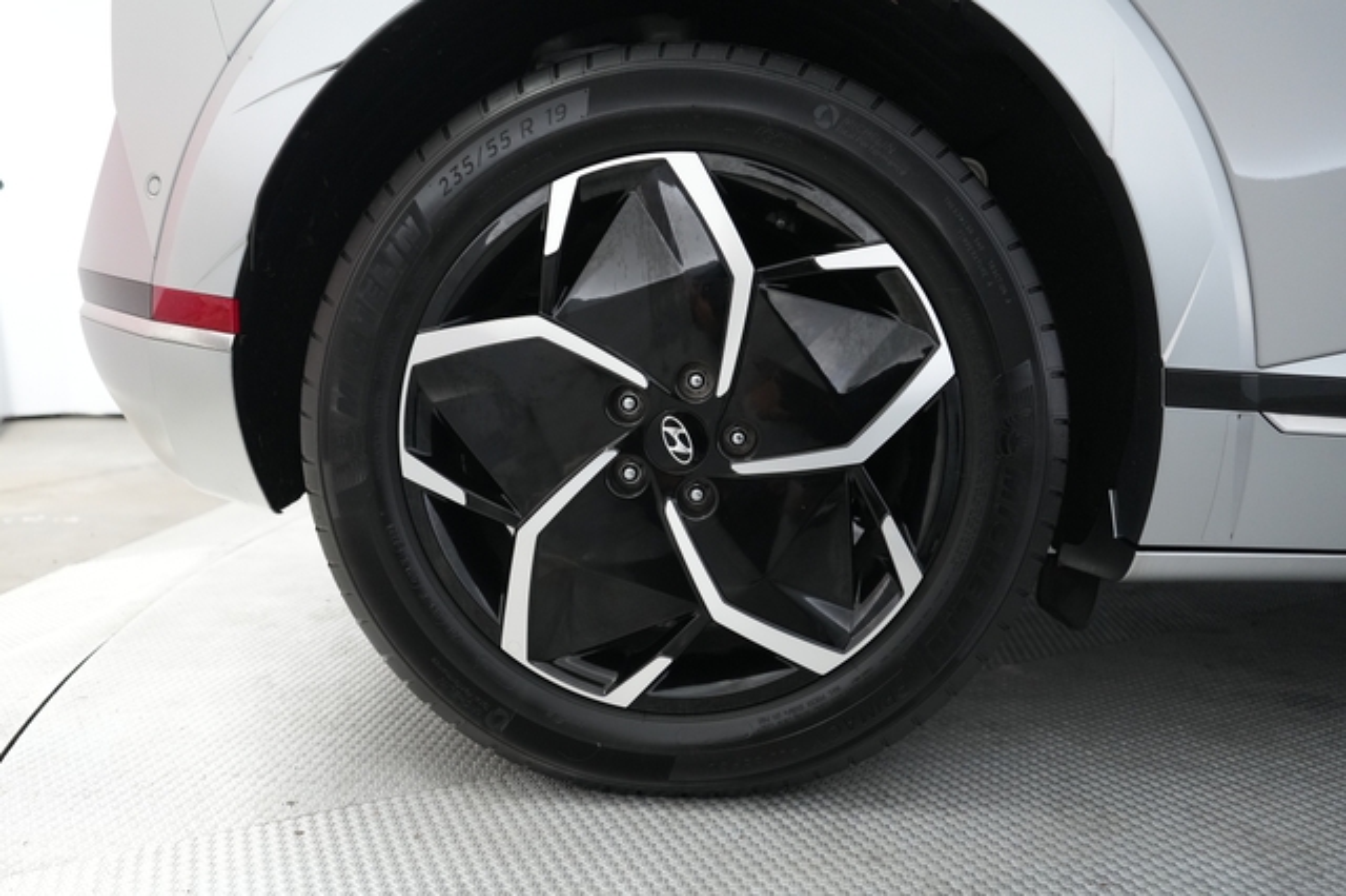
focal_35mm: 24
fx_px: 897
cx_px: 673
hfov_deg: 73.8
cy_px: 448
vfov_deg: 53.1
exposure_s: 1/160
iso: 4000
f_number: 2.8
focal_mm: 24
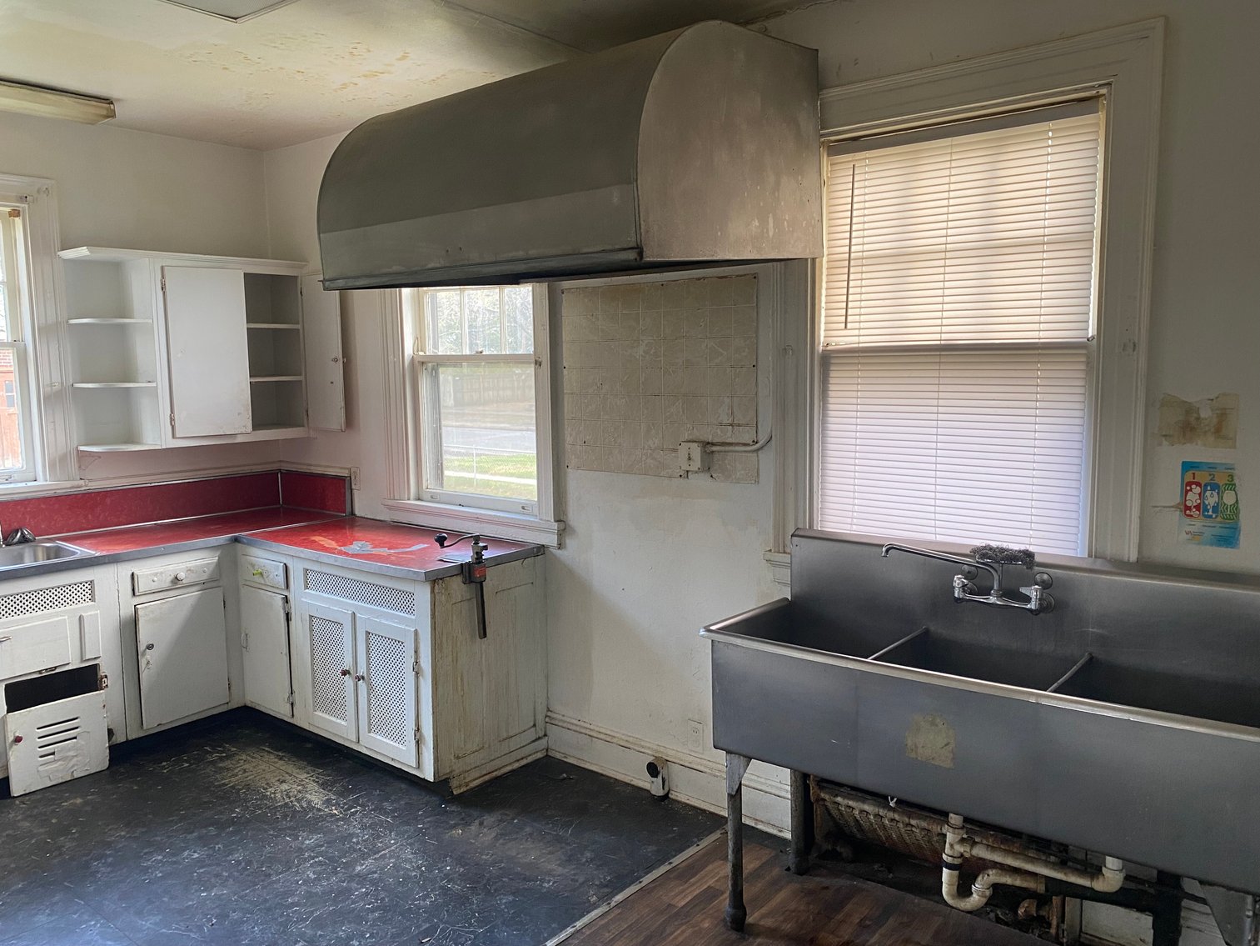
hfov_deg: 67.3
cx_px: 630
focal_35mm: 26
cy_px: 473
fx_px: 946
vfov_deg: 53.1
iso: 125
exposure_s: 1/91
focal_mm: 4.25
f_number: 1.8
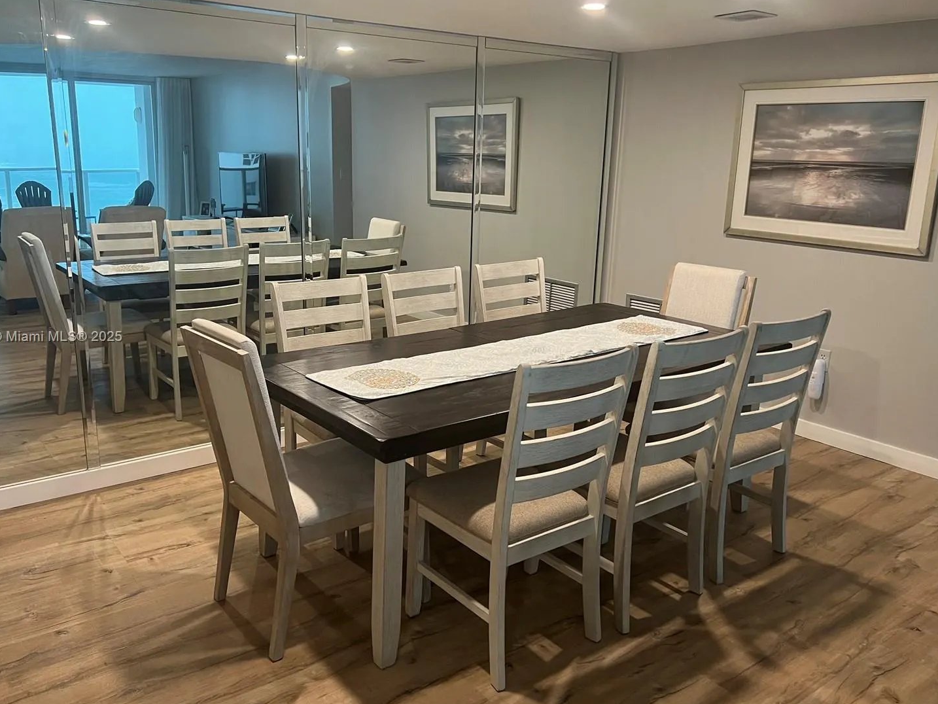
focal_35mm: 29
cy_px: 338
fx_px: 786
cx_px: 436
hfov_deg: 61.6
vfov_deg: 48.2
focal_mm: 5.7
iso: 125
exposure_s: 1/60
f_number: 1.5
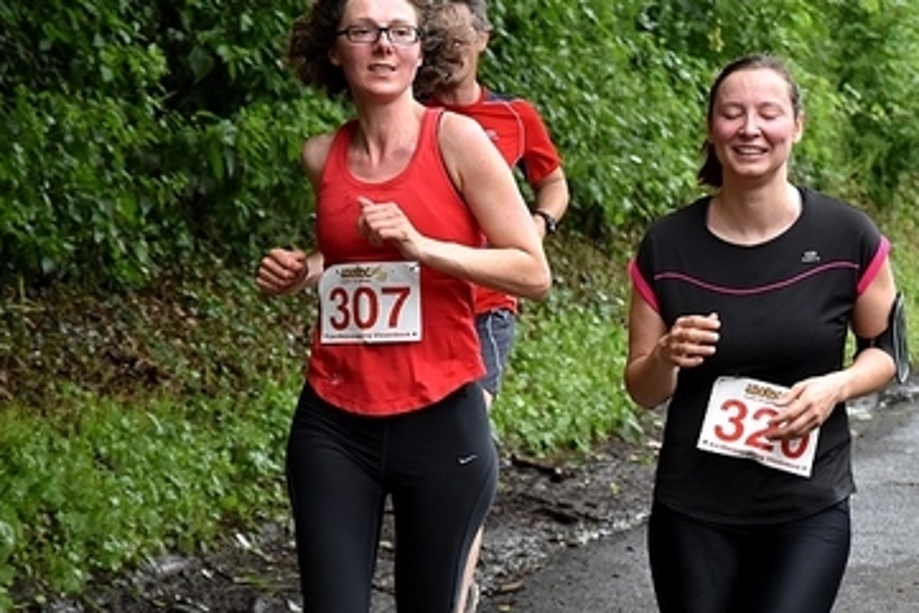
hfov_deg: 7.9
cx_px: 685
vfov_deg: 5.3
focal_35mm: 262
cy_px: 376
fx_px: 6686
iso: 1000
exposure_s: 1/500
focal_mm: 105
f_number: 5.6
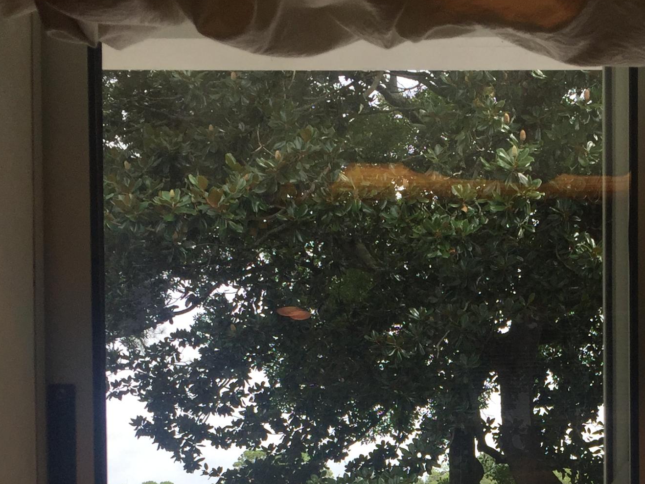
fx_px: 1230
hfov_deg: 28.7
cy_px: 544
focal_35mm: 66
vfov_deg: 21.1
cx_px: 518
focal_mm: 4.15
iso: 32
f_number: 2.2
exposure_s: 1/746
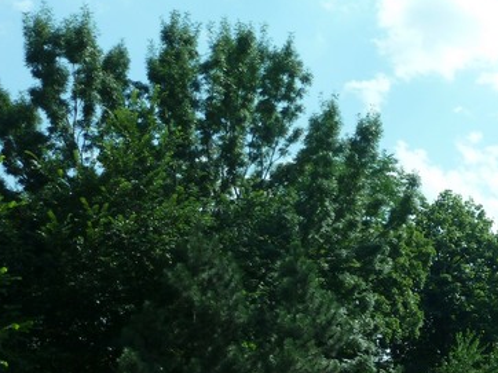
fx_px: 1208
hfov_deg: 22.6
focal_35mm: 84
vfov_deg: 17.2
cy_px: 350
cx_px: 462
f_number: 3.8
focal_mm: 6.8
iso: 100
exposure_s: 1/500
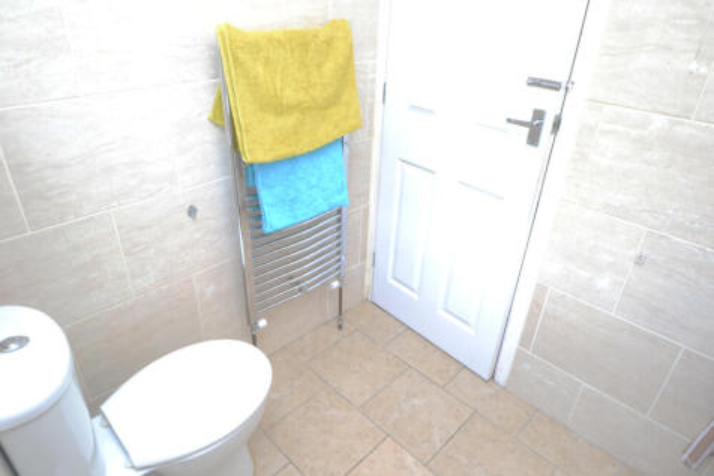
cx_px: 357
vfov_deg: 59.5
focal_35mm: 21
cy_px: 238
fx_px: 416
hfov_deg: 81.2
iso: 450
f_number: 4
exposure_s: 1/60
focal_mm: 14
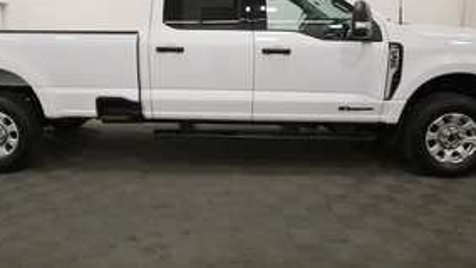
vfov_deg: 37.3
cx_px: 203
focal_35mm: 31
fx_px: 391
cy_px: 83
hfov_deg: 62.3
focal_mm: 14
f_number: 5
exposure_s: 1/250
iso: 720
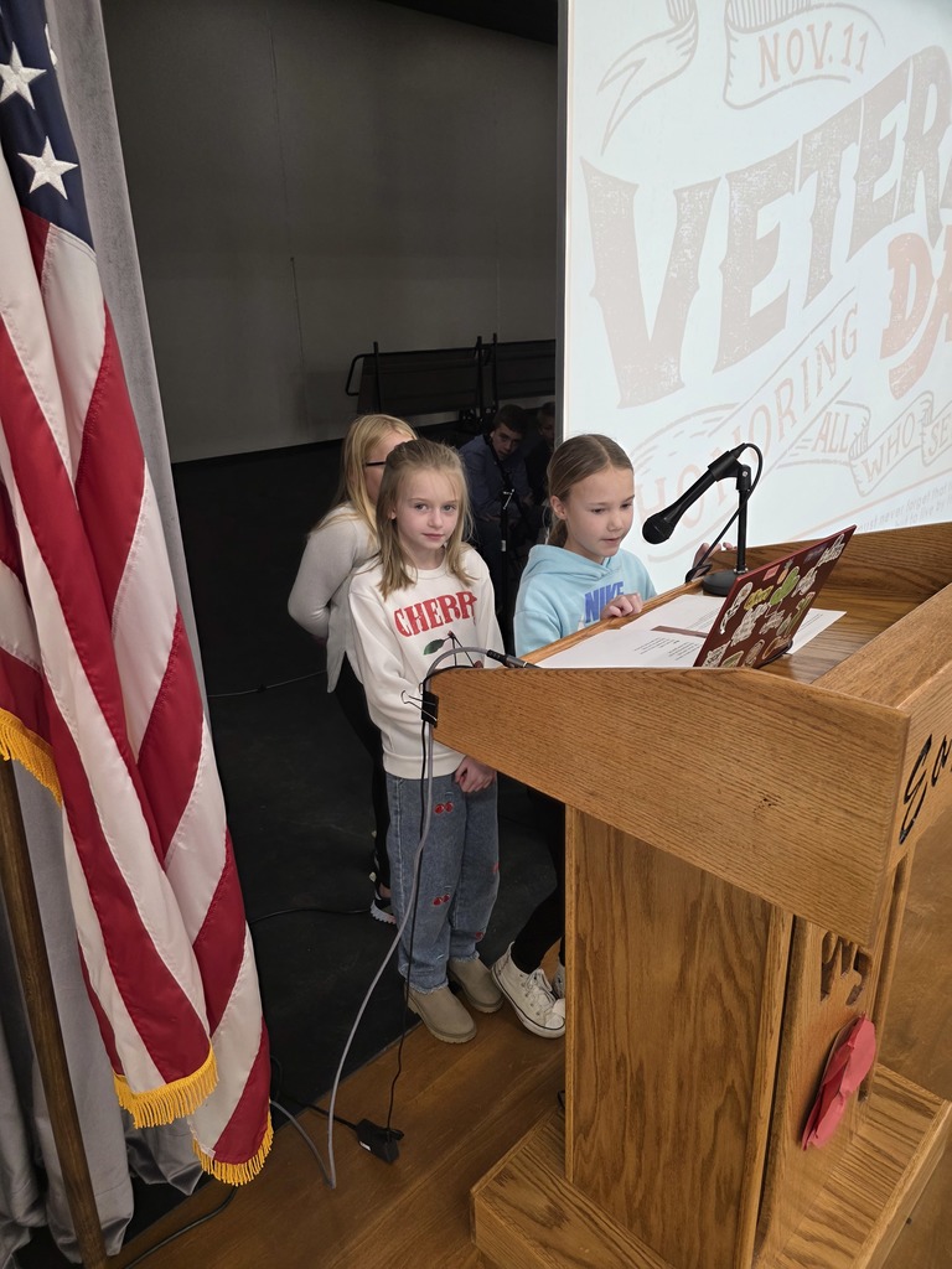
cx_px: 476
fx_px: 843
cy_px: 634
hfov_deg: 58.9
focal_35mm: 23
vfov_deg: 73.9
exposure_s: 1/180
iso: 200
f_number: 1.7
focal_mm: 6.3
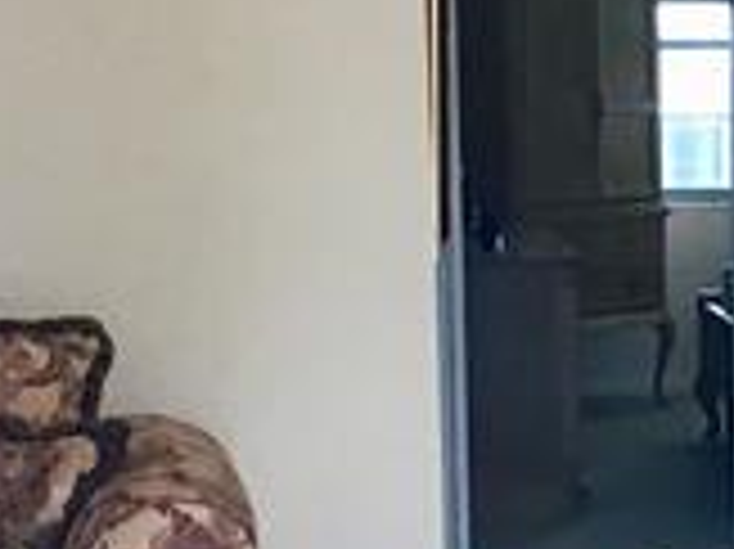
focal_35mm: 152
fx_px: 3221
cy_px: 450
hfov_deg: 12.5
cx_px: 1031
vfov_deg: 9.7
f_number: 2.4
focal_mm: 3.3
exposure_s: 1/30
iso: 32
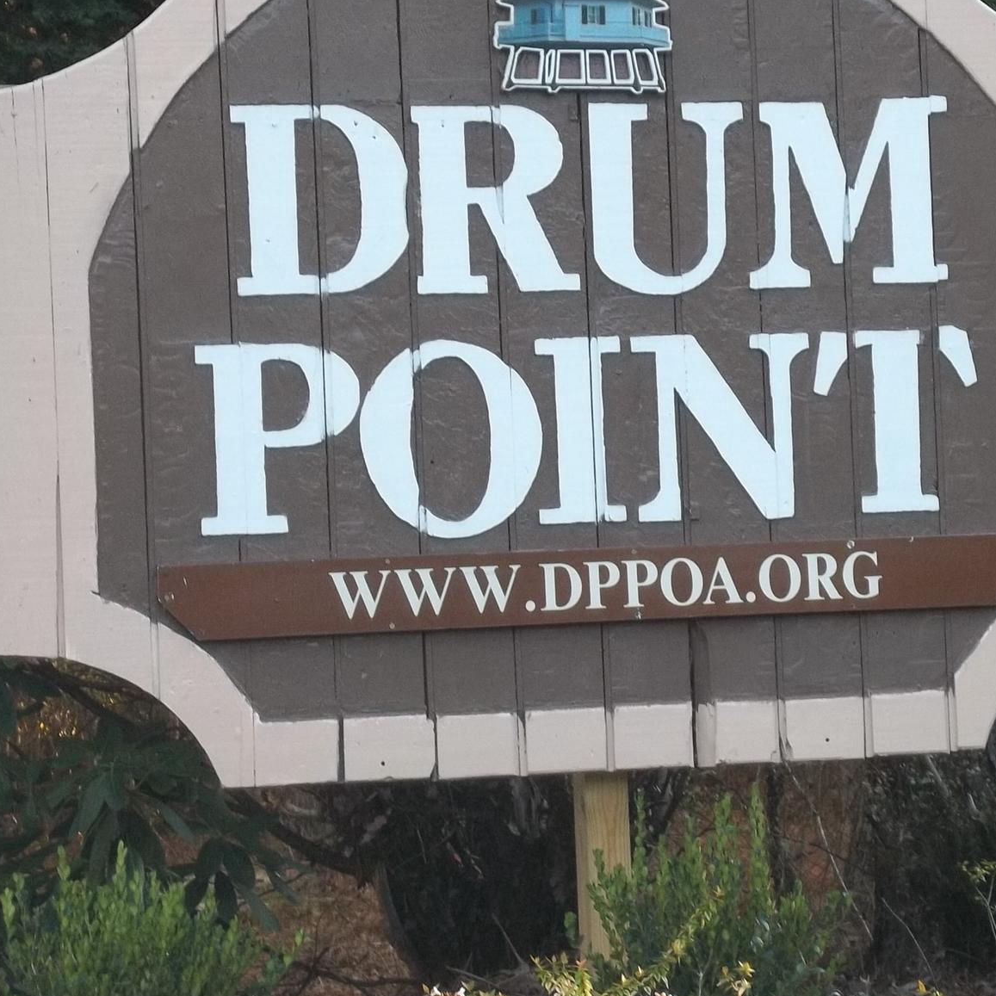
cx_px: 665
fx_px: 5501
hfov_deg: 10.3
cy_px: 396
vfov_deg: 10.3
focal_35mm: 169
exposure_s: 1/50
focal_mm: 19.6
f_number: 5
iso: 160
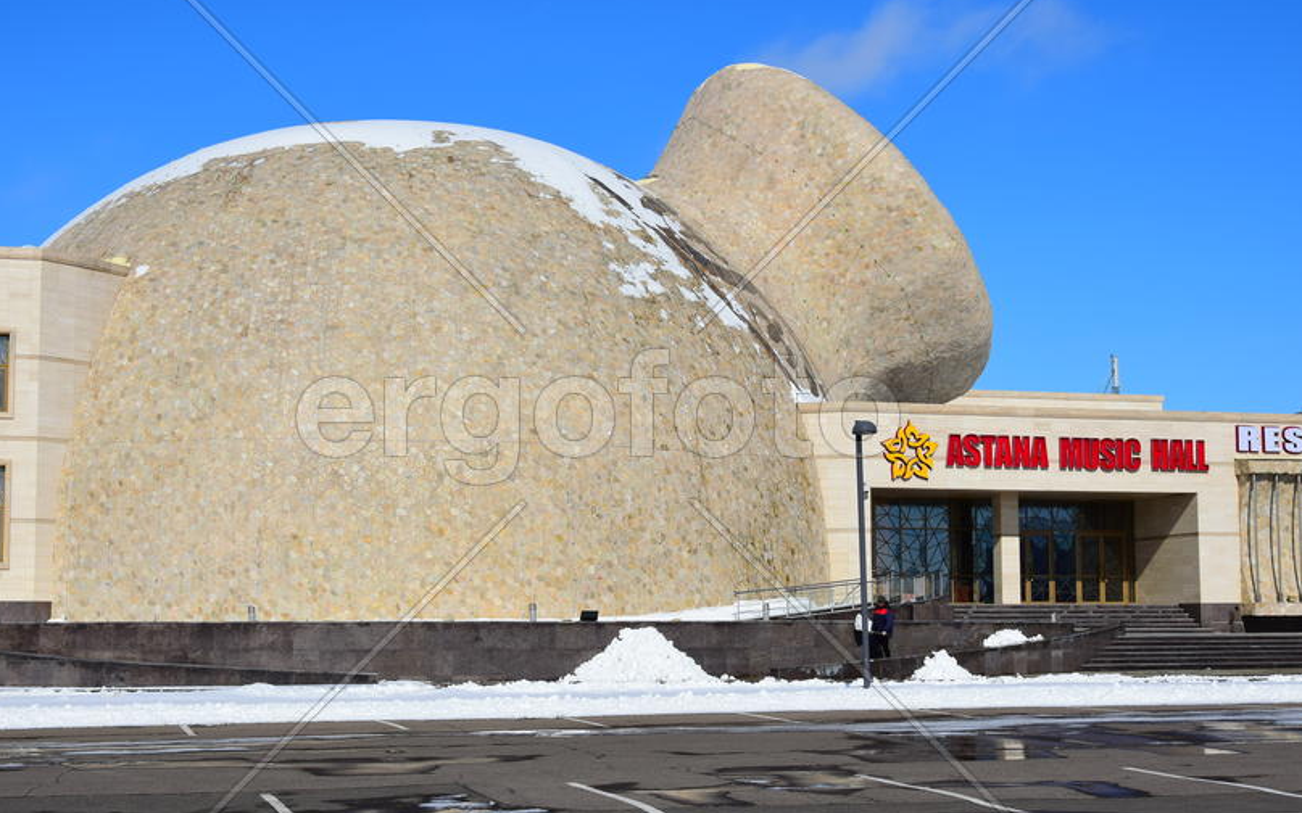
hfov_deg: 36.3
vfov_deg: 23.1
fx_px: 1987
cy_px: 417
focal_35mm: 56
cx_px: 607
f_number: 11
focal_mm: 34
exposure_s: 1/320
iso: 100
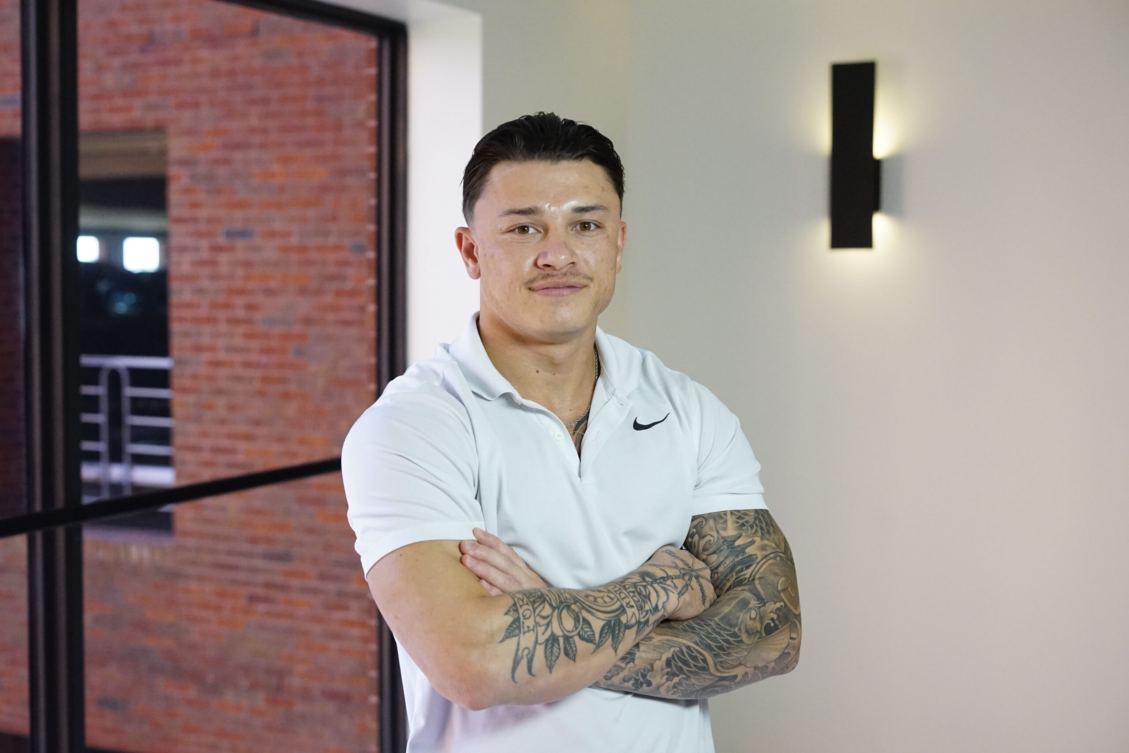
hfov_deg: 39.6
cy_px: 376
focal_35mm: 50
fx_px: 1568
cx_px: 564
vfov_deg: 27.0
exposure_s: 1/500
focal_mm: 50
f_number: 3.5
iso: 4000
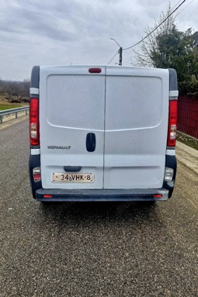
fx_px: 206
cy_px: 143
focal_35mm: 25
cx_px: 96
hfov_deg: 51.2
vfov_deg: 71.5
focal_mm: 5.54
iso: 50
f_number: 1.8
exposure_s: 1/357
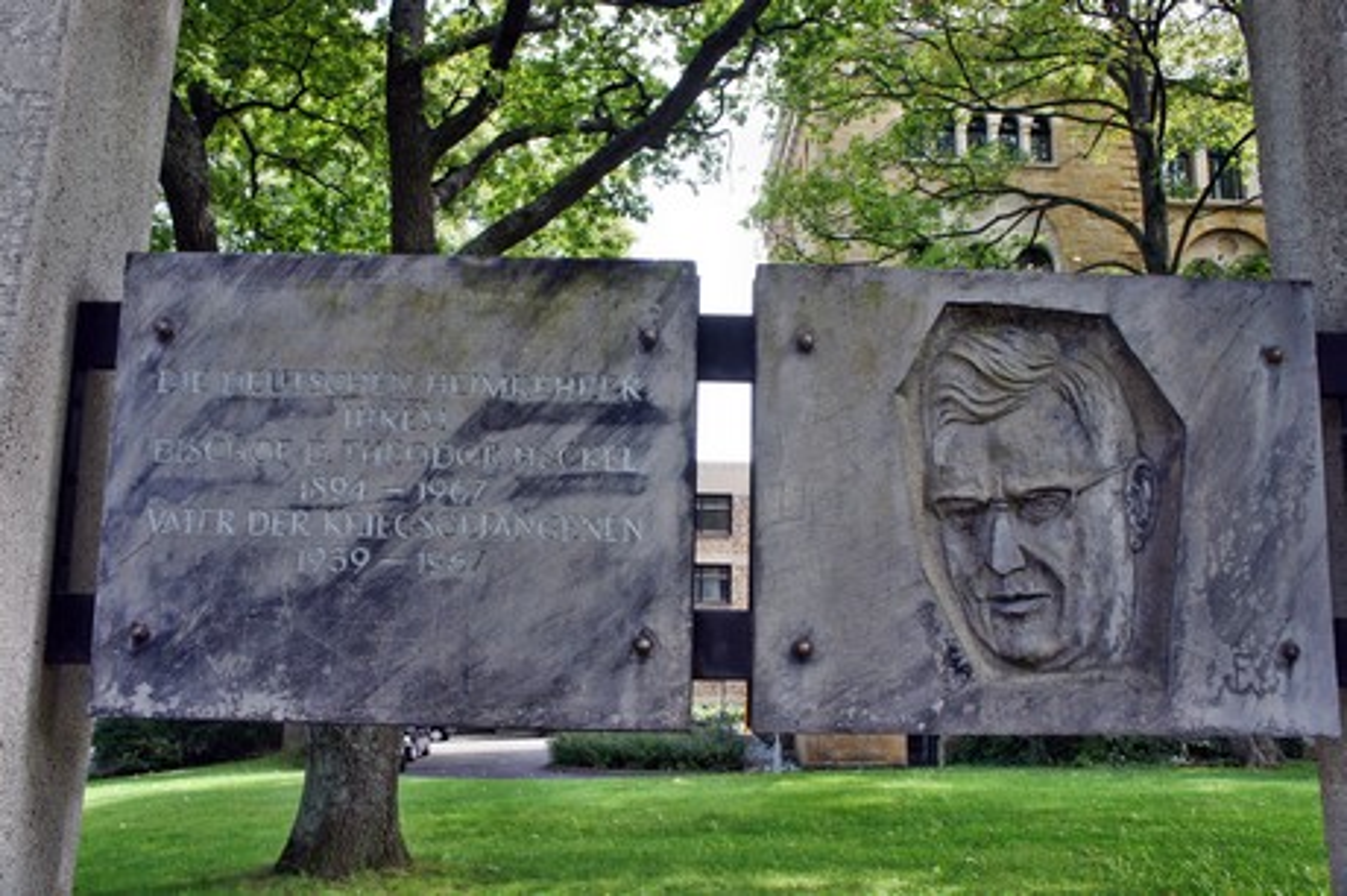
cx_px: 674
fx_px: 1122
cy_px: 448
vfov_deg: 43.5
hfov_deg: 62.0
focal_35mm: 30
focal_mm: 20
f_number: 5.6
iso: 400
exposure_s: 1/160
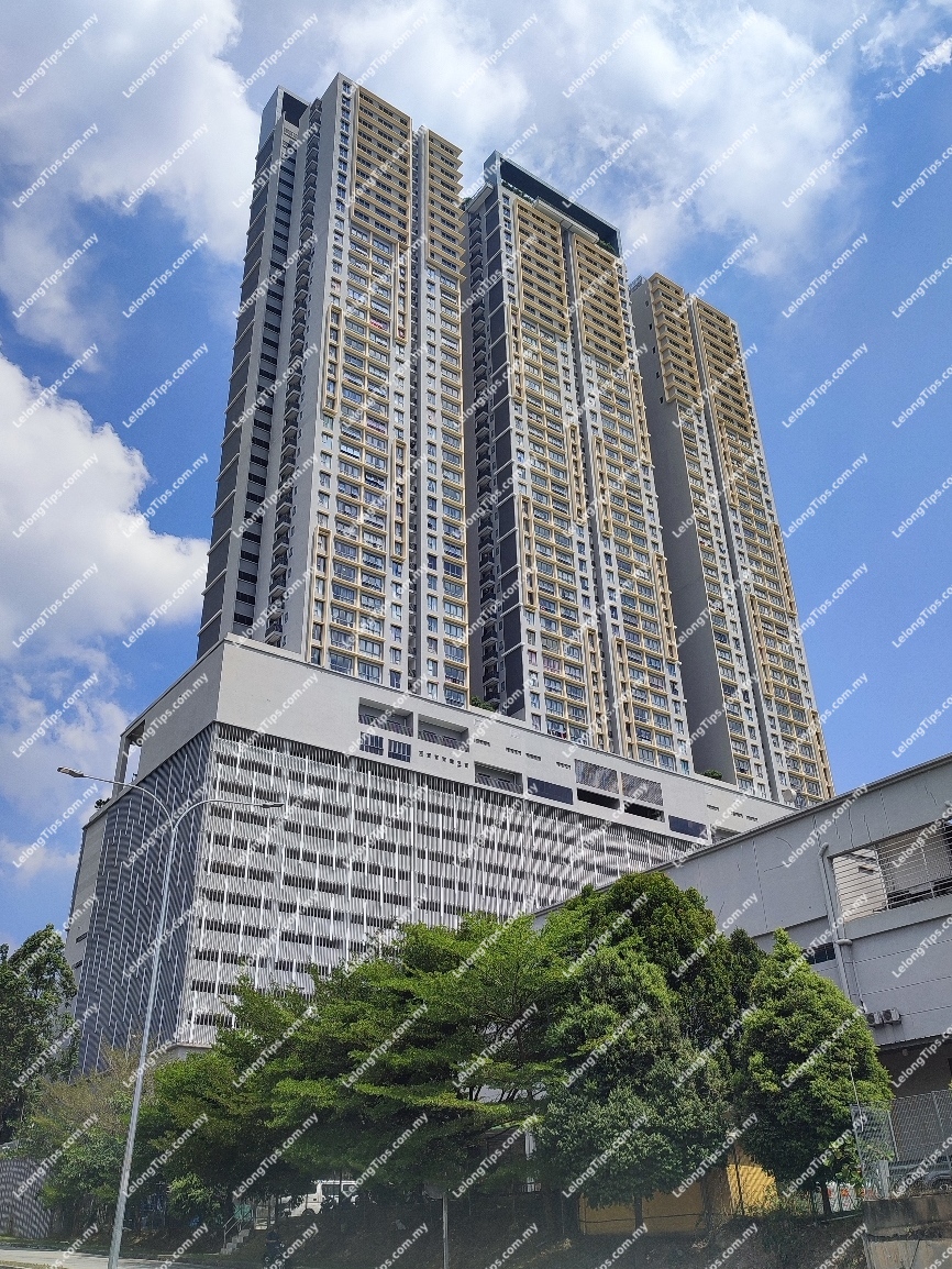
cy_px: 634
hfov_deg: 54.9
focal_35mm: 25
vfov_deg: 69.4
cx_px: 476
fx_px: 916
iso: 50
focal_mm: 6.04
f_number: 1.9
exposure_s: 1/1308
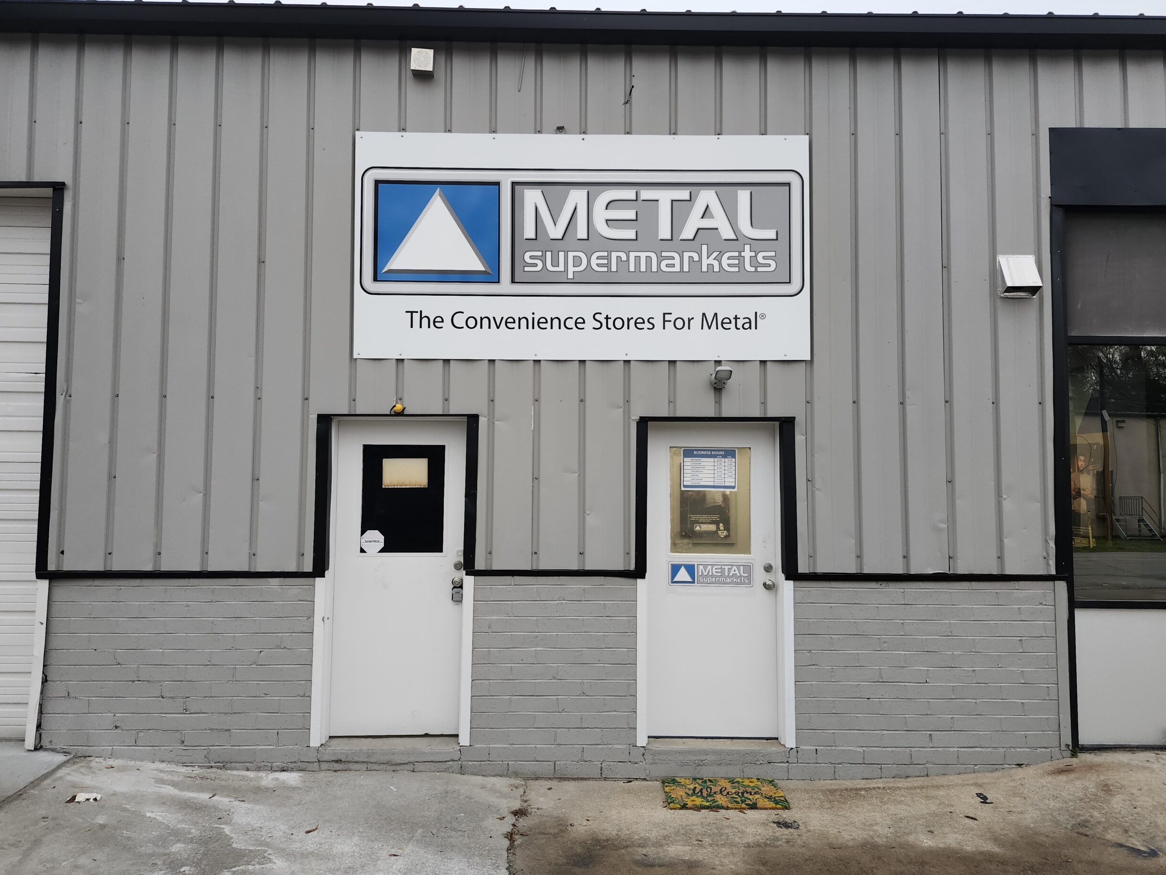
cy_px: 419
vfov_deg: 56.8
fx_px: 808
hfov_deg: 71.6
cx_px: 576
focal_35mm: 24
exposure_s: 1/180
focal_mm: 5.54
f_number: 1.8
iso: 200
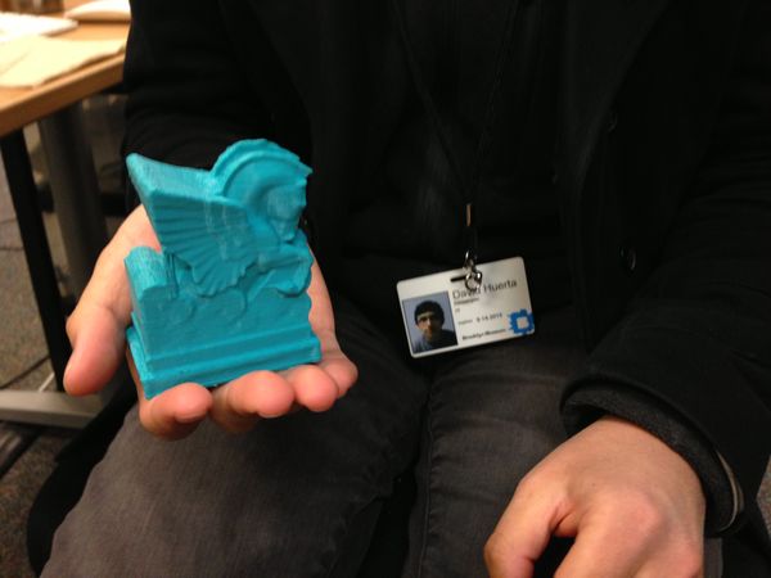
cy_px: 289
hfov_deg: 55.4
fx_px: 735
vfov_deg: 42.9
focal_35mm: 33
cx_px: 386
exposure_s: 1/20
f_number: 2.4
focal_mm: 4.13
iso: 160
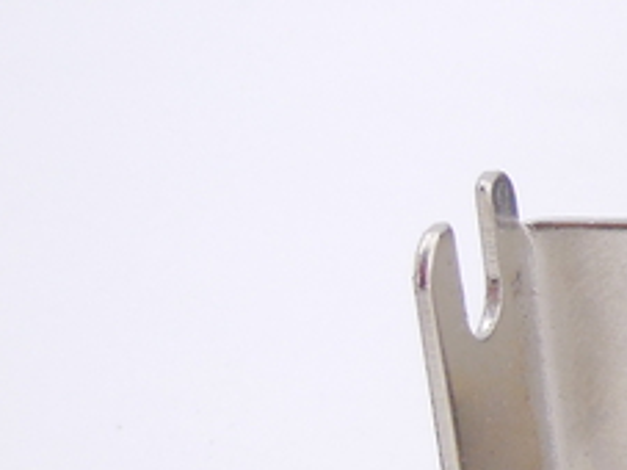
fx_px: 2046
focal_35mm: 113
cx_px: 1229
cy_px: 249
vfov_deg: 13.1
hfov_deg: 14.6
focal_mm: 4.5
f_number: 3.1
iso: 125
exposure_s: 1/50
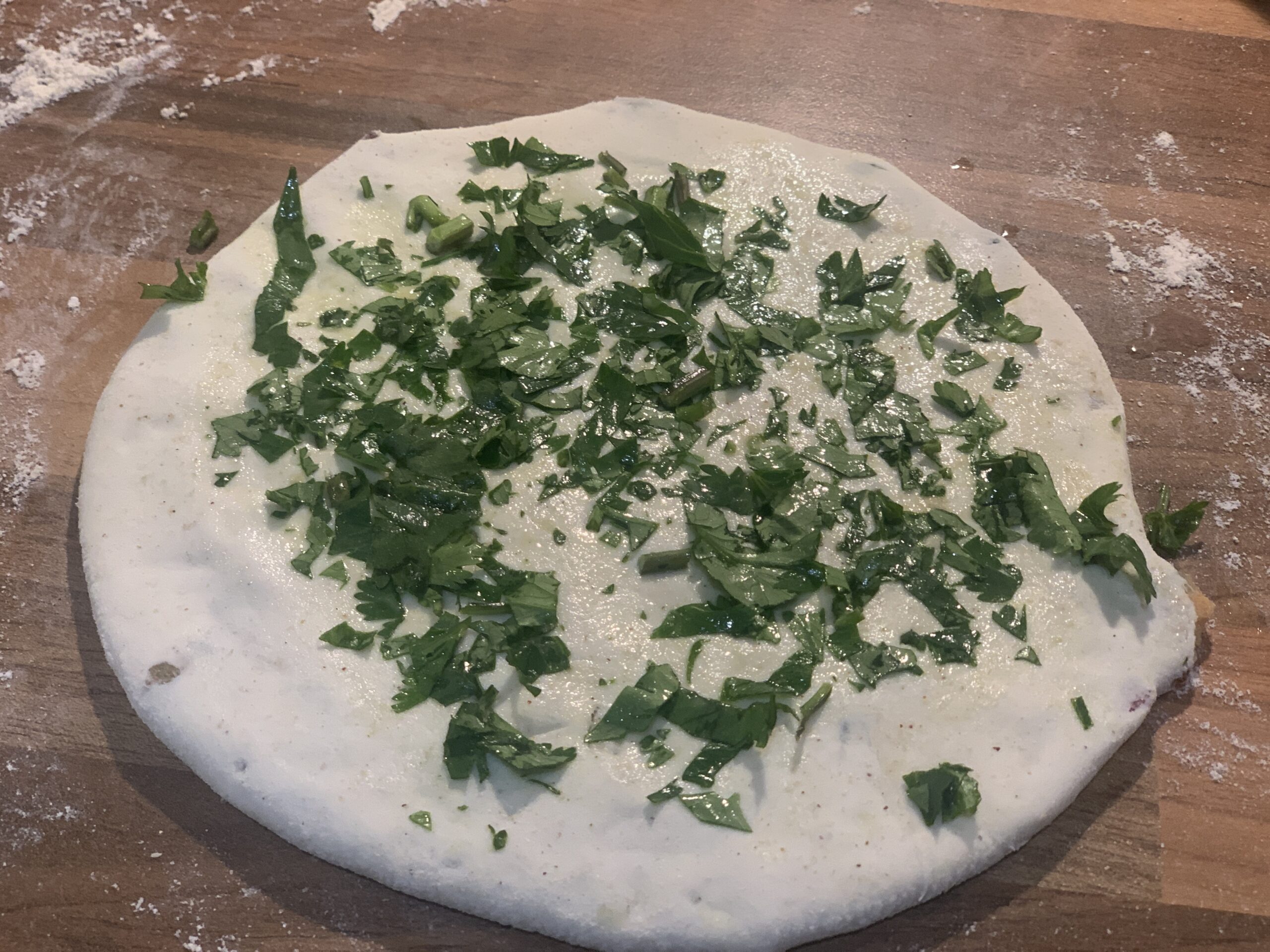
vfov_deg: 28.0
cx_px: 635
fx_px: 1908
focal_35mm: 52
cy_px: 476
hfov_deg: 36.8
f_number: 2.4
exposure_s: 1/50
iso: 100
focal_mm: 6
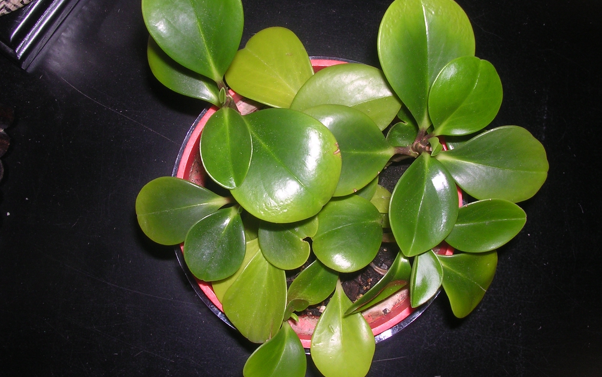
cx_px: 300
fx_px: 673
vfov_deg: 31.3
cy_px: 181
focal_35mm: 41
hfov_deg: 48.2
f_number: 5.6
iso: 100
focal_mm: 5.8
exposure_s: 1/60.1
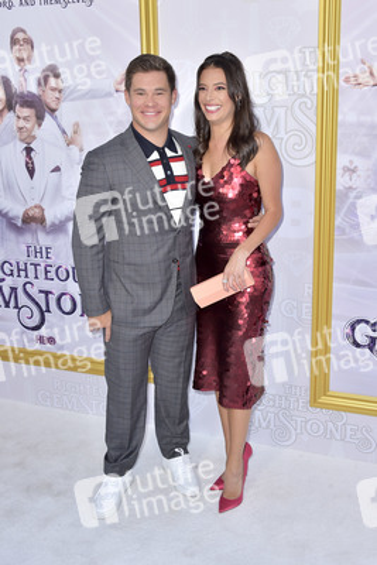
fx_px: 549
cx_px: 188
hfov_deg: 37.9
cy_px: 282
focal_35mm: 35
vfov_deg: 54.4
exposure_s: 1/250
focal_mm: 35
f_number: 7.1
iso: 320
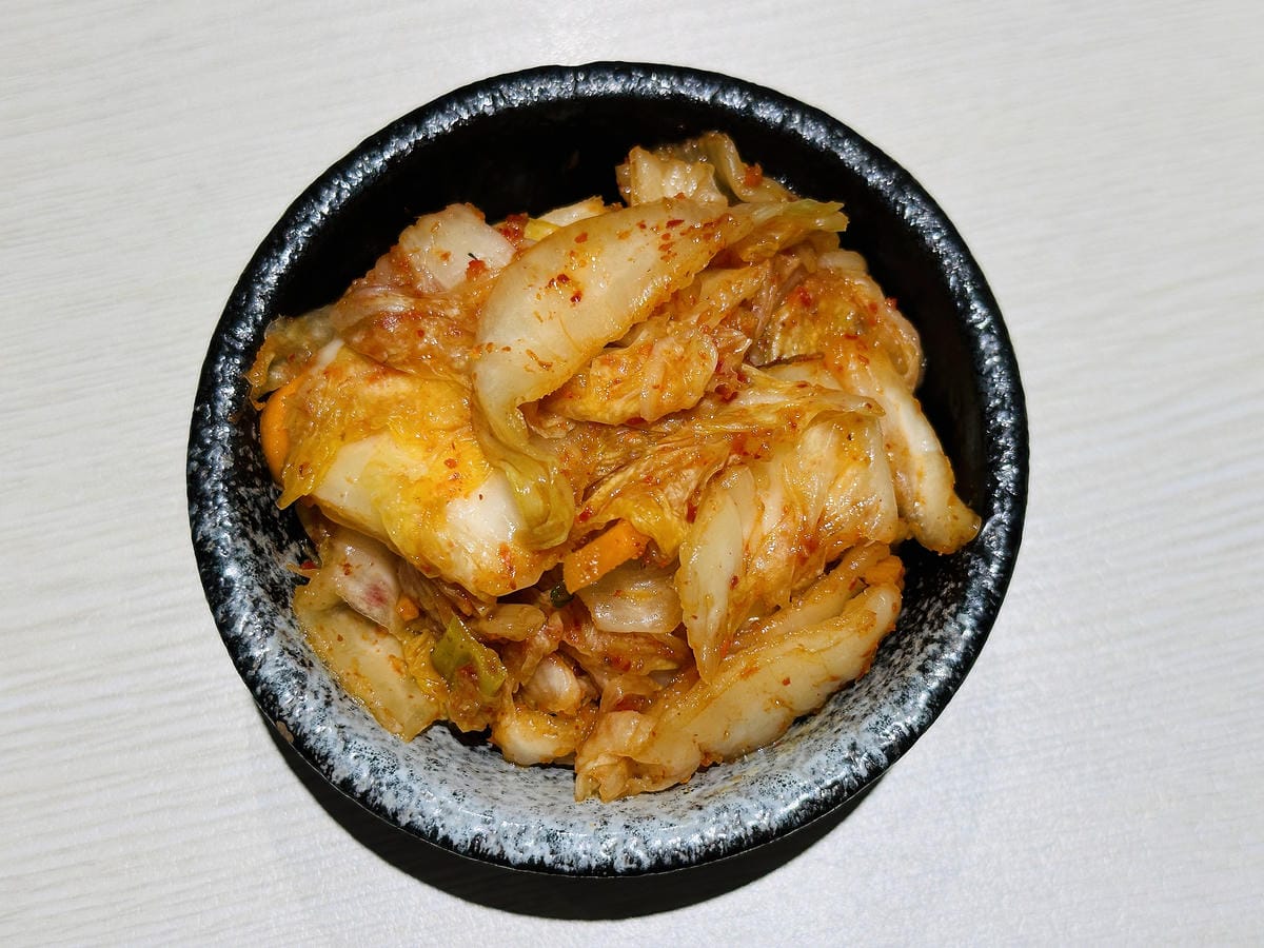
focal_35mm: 48
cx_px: 632
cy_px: 474
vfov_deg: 30.3
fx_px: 1753
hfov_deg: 39.7
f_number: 1.78
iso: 80
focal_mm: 6.86
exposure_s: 1/129
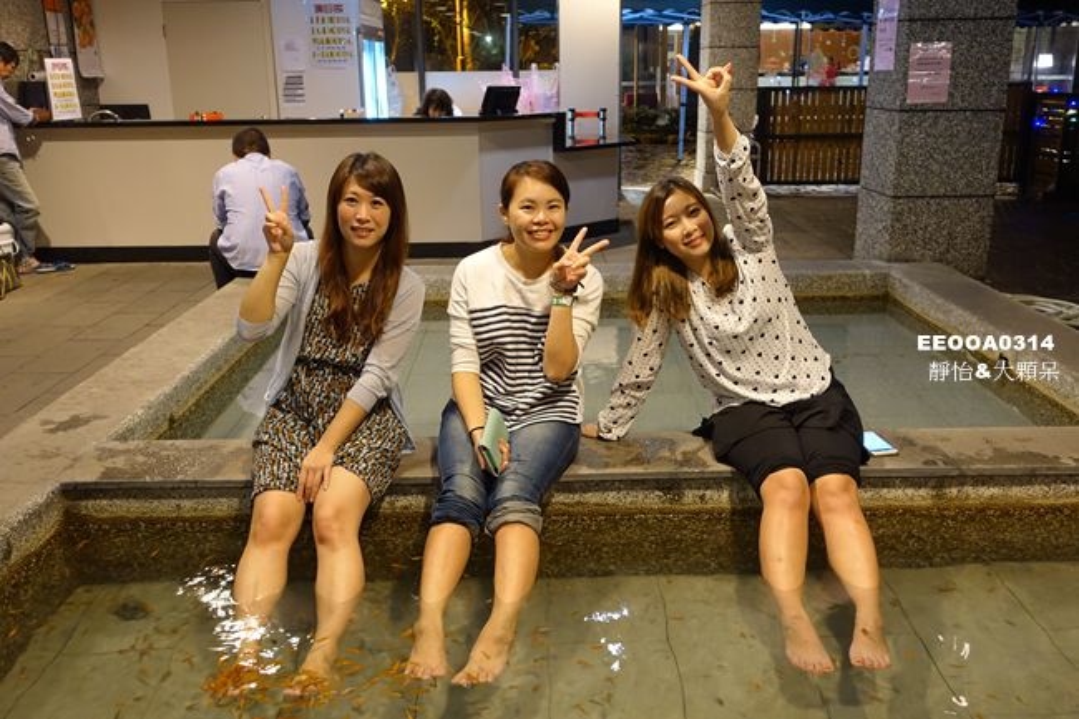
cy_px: 360
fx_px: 959
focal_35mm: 32
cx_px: 540
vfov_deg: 41.1
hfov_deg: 58.7
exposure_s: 1/15
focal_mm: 11.81
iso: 800
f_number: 2.8
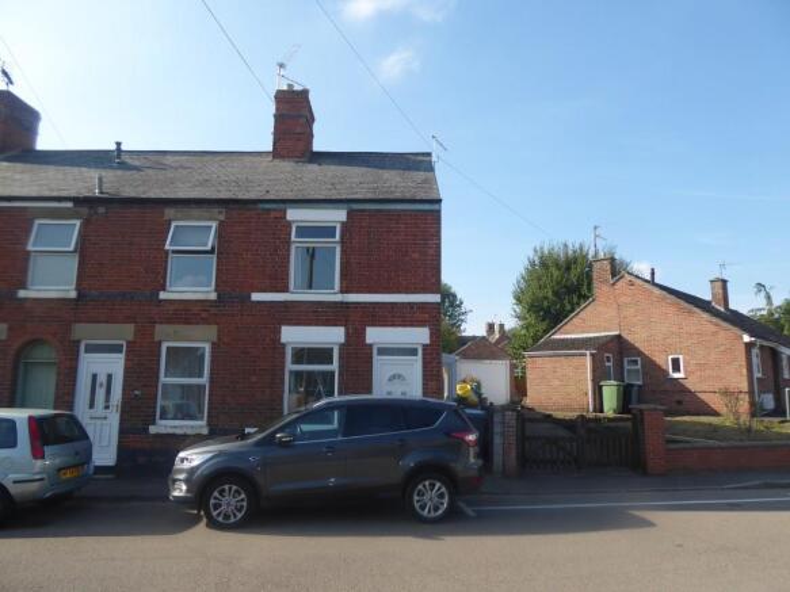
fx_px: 548
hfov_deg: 71.6
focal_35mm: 24
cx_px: 395
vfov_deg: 56.8
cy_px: 296
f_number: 3.3
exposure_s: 1/640
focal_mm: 4.3
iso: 100
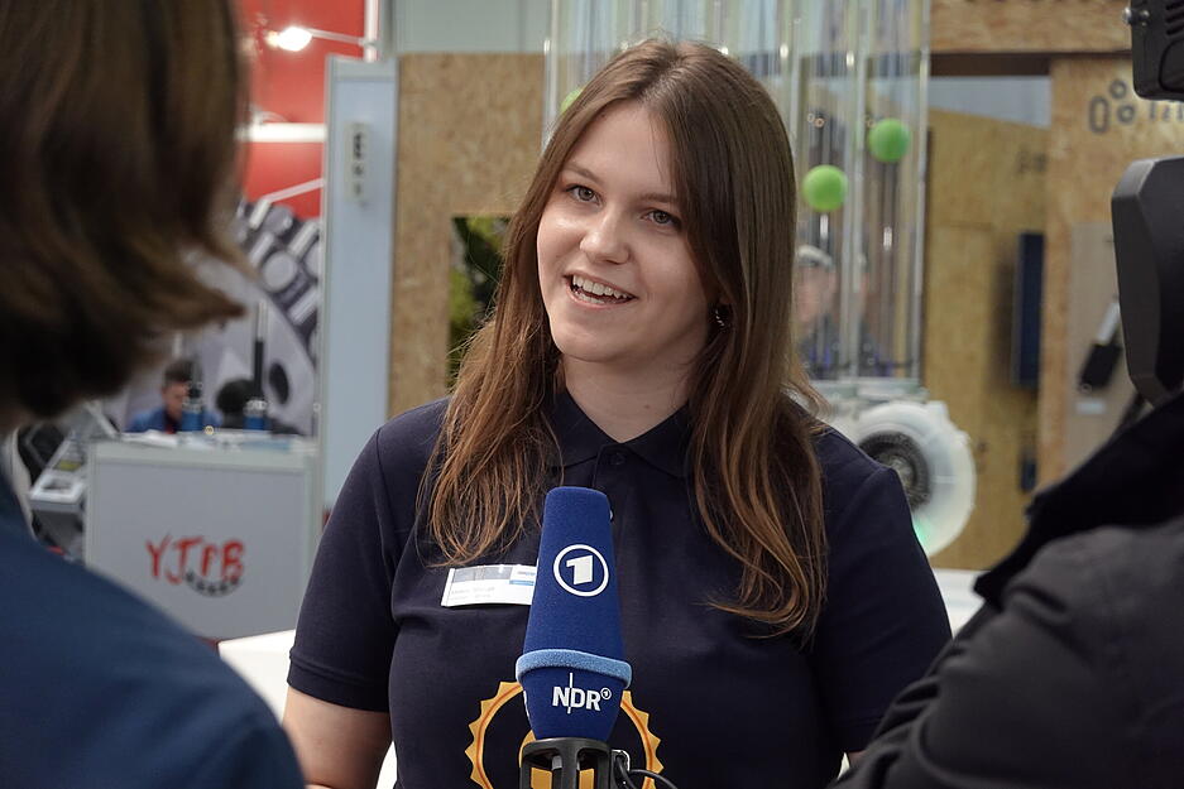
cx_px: 592
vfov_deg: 12.9
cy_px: 394
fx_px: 3487
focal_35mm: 106
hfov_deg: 19.3
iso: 800
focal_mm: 38.86
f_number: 4
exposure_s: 1/200
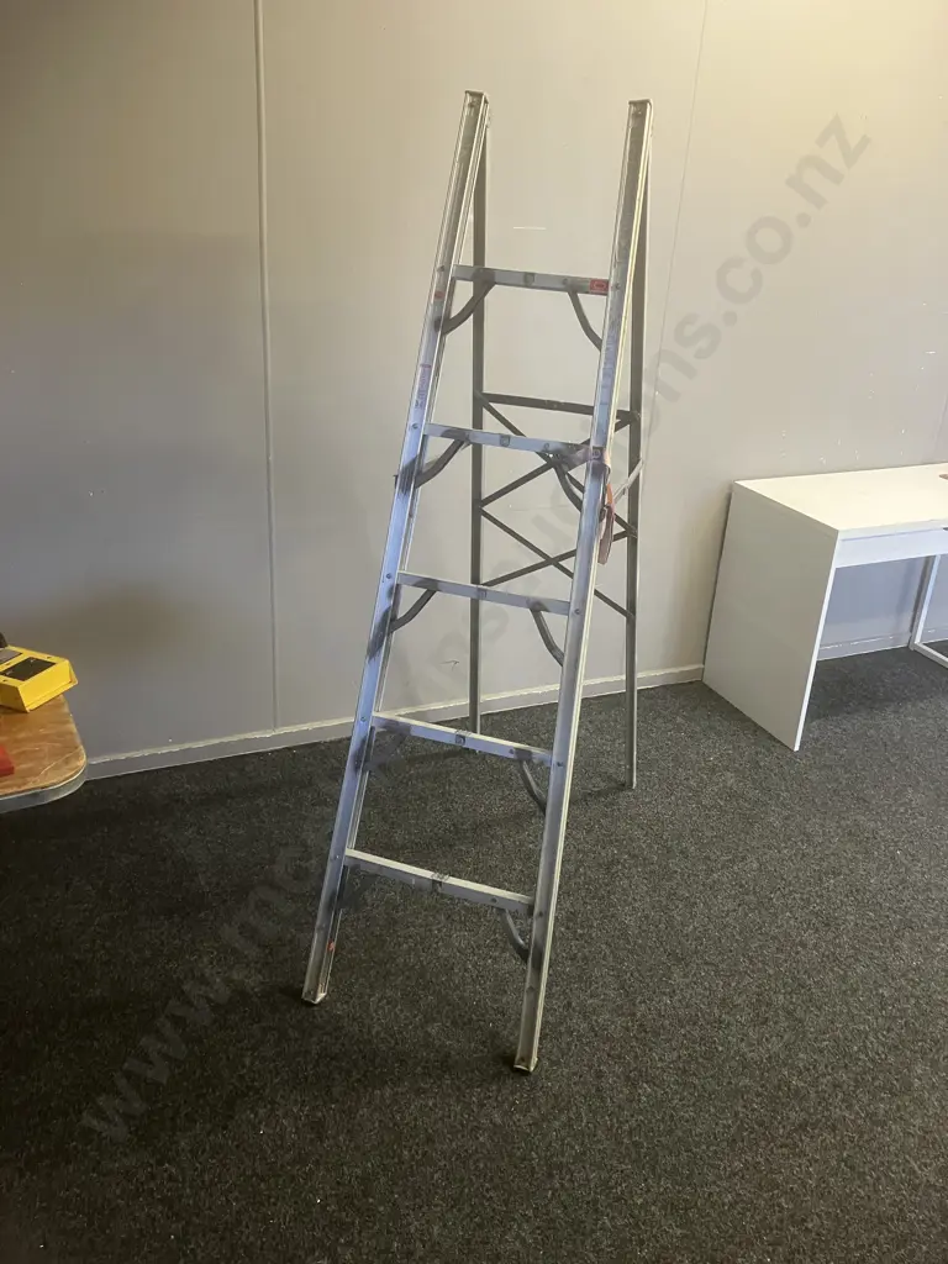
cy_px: 632
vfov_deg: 63.4
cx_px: 474
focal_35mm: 28
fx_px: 1022
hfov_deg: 49.7
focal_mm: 3.99
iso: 160
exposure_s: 1/50
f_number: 1.8
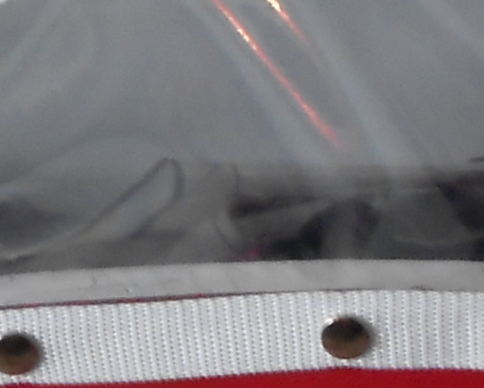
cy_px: -6
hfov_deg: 5.3
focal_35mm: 367
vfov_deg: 4.2
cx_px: 239
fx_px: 5259
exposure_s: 1/30
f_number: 4.9
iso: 160
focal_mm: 10
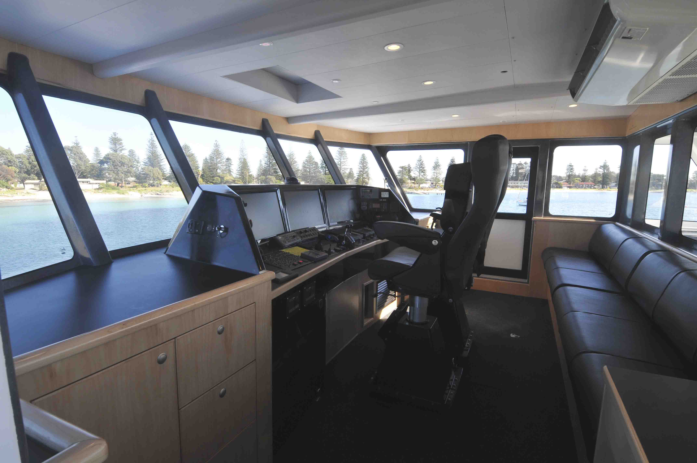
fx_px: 348
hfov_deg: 90.1
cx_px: 348
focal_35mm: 18
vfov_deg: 67.2
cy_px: 232
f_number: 10
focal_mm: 12
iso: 200
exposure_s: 1/60
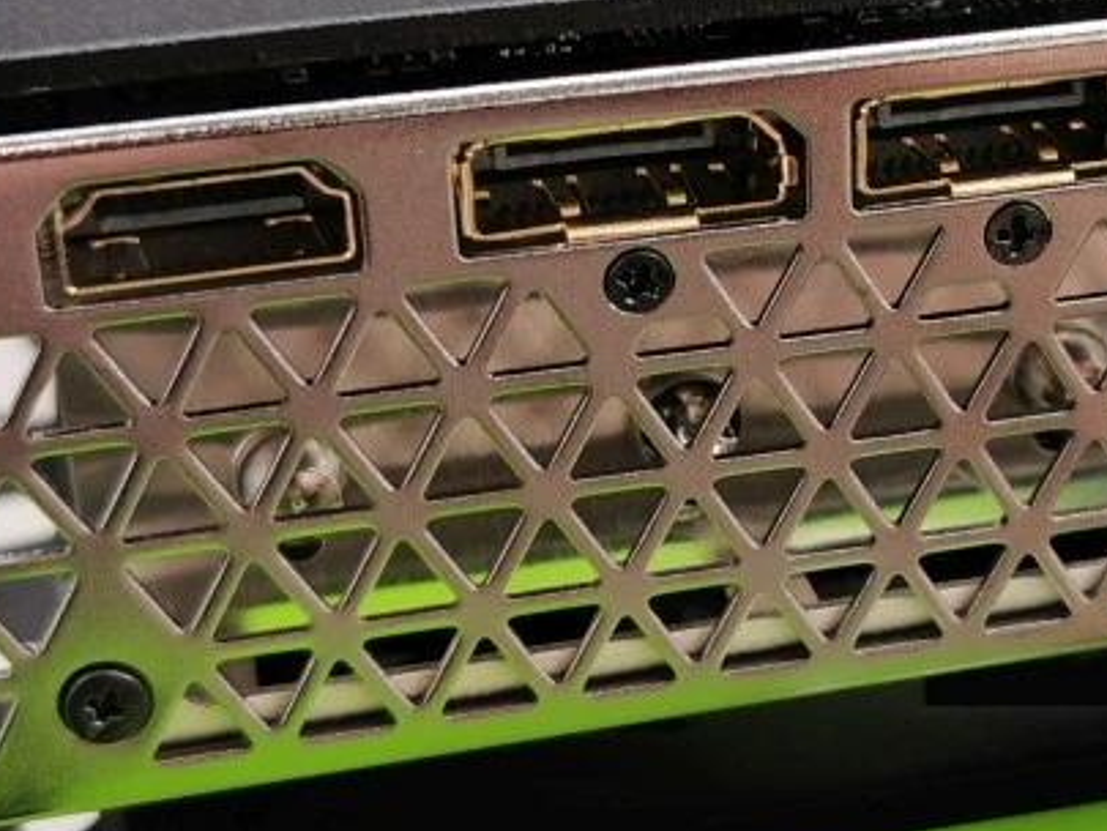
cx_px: 839
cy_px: 407
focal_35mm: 83
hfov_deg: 23.3
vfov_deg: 17.8
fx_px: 2655
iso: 50
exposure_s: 1/181
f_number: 1.6
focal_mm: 5.56
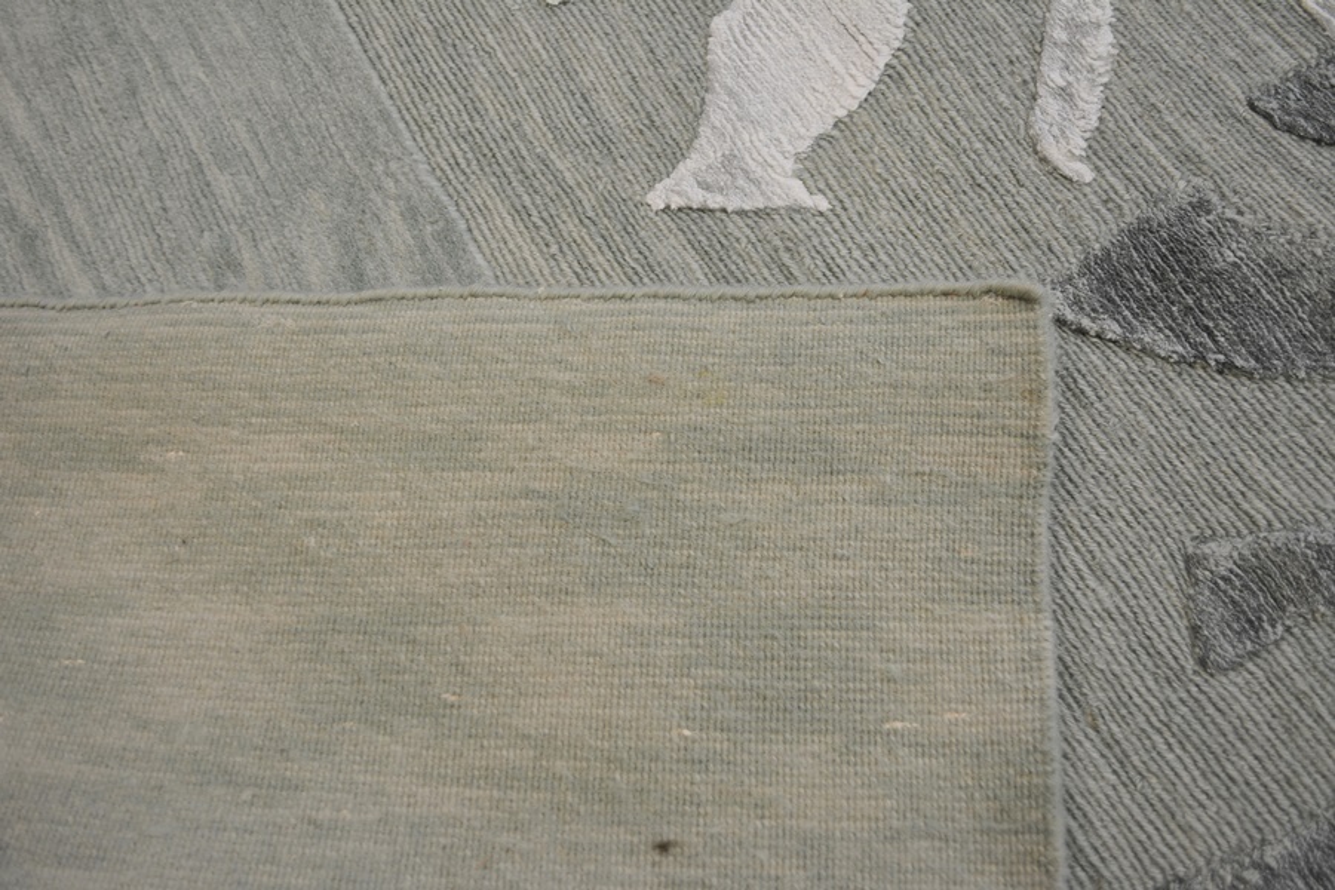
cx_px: 668
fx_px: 1335
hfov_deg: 53.1
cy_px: 445
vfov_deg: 36.9
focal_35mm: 36
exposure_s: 1/60
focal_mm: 24
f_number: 4
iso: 400
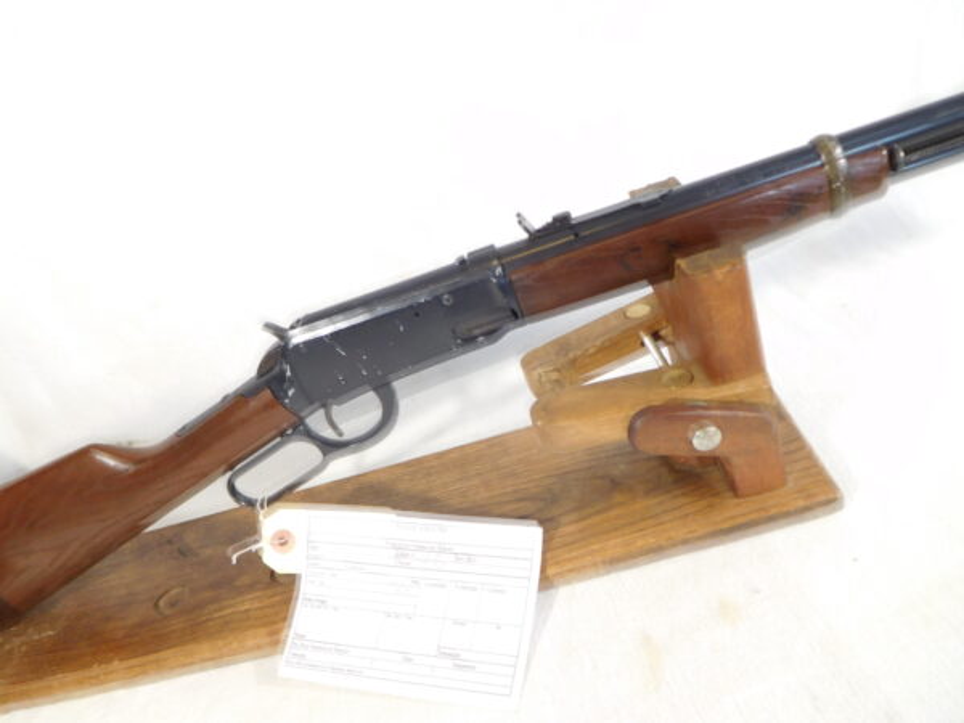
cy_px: 362
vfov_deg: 54.9
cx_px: 482
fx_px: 696
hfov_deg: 69.4
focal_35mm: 25
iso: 220
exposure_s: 1/30
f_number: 3.4
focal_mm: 4.5
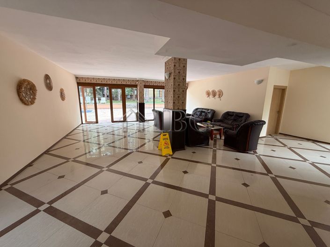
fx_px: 133
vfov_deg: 85.6
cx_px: 165
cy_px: 124
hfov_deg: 102.1
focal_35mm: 14
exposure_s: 1/99
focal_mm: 2.22
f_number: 2.2
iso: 100
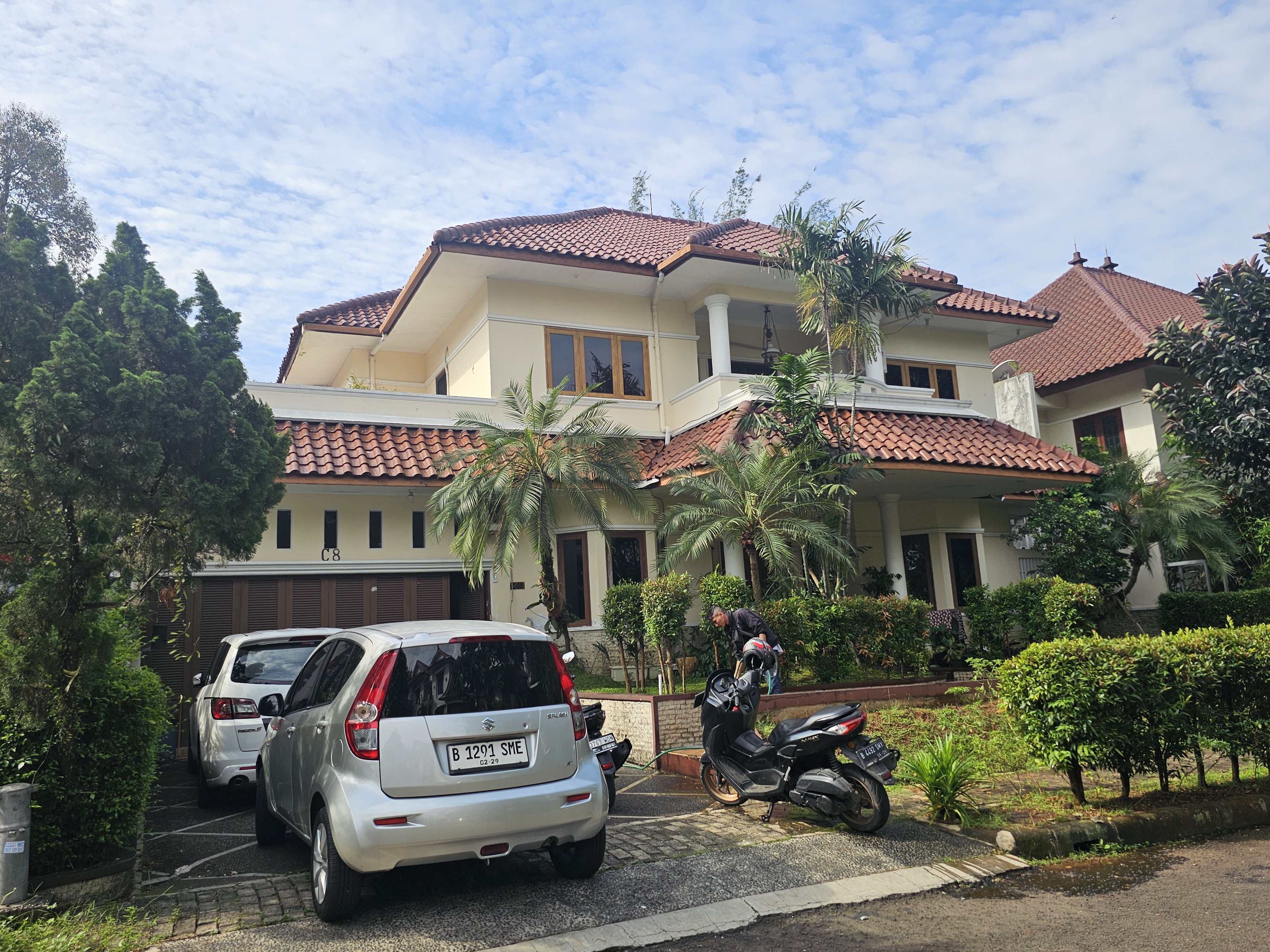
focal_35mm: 26
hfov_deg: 67.3
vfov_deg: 53.1
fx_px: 954
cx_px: 622
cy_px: 494
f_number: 1.7
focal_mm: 6.3
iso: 10
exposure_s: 1/582
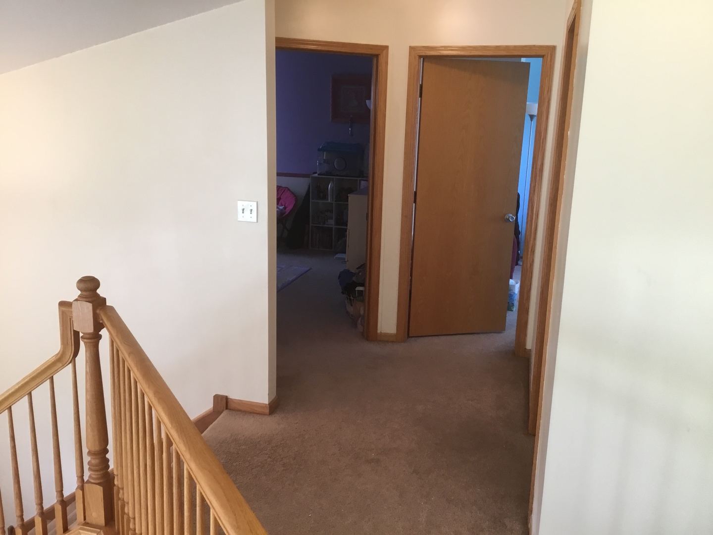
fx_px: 639
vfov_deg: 45.4
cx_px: 356
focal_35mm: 31
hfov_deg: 58.4
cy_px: 268
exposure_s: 1/30
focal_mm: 3.3
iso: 64
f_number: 2.4
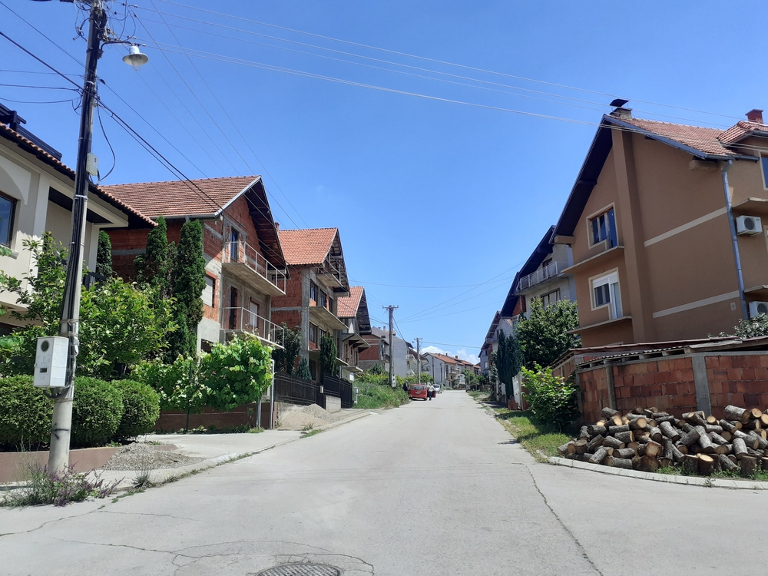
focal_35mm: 27
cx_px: 384
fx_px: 599
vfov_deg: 51.4
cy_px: 288
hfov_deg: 65.3
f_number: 1.9
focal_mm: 3.6
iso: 40
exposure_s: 1/1869
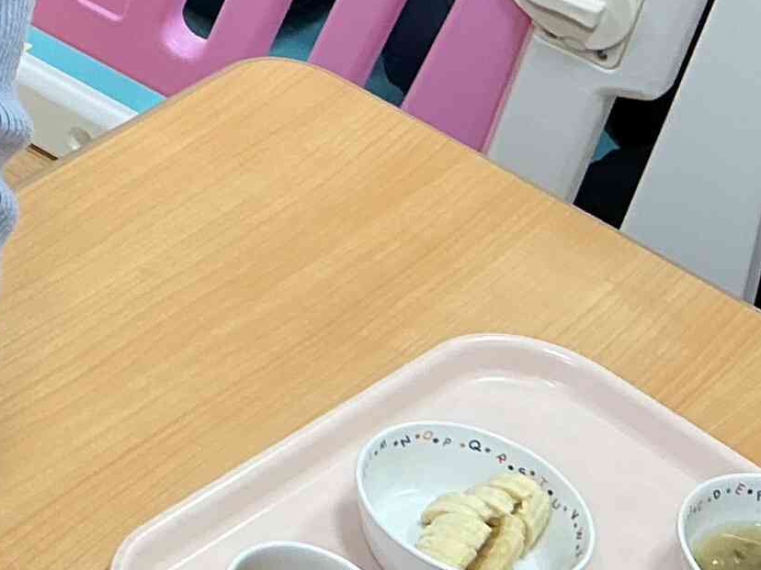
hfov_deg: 15.5
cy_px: -8
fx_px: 2484
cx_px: -513
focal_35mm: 113
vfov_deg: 12.9
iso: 32
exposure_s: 1/60
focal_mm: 3
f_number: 1.8
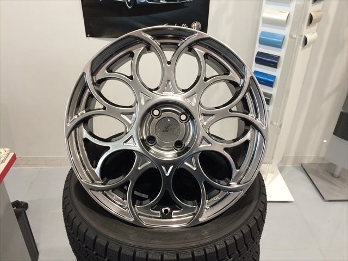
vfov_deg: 48.2
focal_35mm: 29
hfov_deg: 61.7
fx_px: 292
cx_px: 174
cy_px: 130
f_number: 2.2
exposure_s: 1/30
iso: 64
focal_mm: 4.15
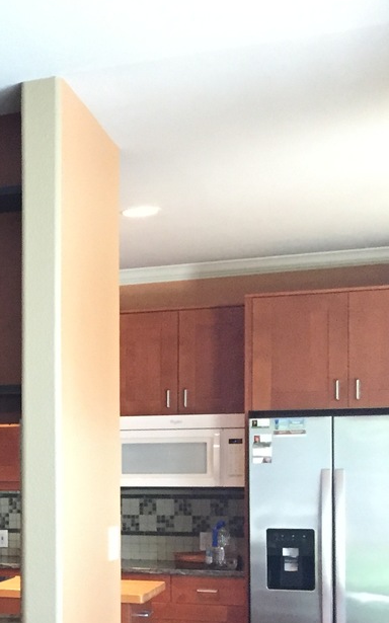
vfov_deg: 28.1
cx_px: -324
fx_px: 1222
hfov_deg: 15.4
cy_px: 487
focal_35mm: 72
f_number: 2.2
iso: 250
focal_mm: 4.15
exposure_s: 1/30
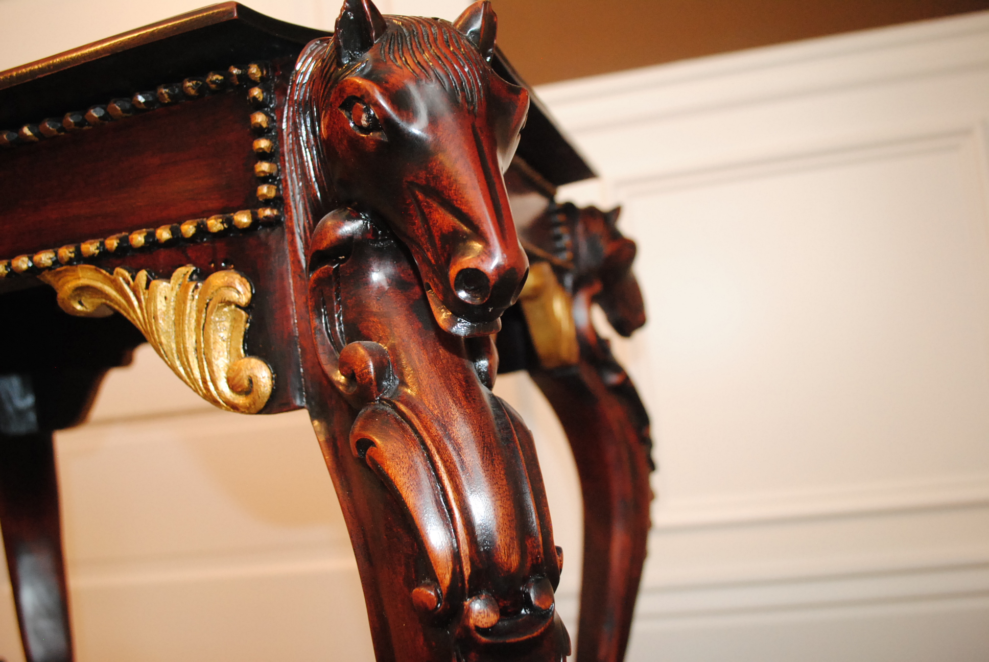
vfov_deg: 43.7
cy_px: 331
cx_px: 494
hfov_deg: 61.9
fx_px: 825
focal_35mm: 30
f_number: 3.8
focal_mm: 20
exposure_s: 1/10
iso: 800
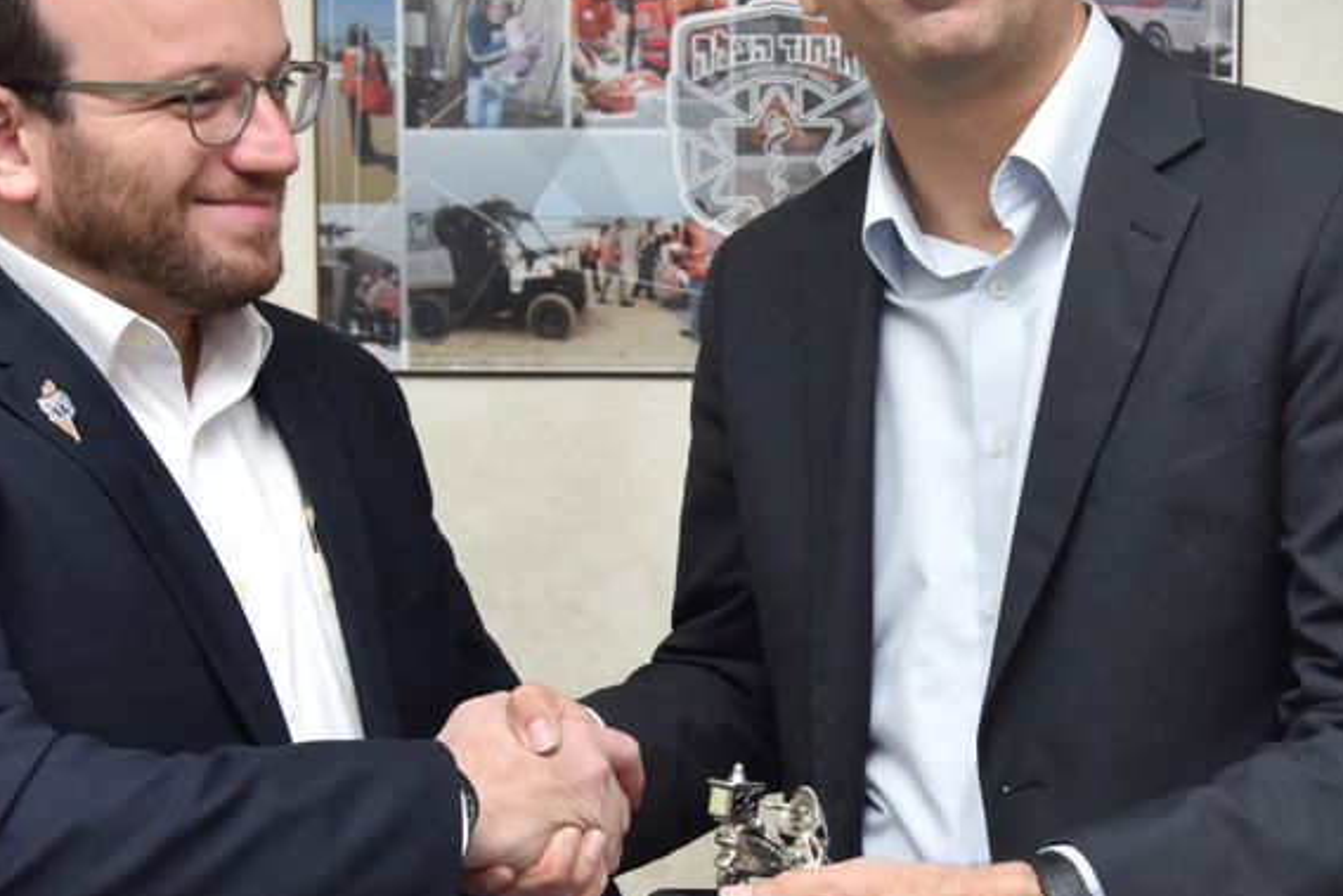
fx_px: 2761
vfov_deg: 18.4
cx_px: 932
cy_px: 466
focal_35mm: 74
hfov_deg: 27.1
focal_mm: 30
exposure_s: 1/200
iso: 500
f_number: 4
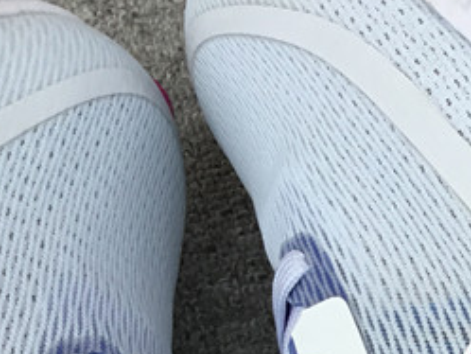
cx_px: 656
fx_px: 1525
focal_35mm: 112
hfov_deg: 16.4
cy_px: 624
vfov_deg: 12.2
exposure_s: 1/120
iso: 25
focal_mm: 3.3
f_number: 2.4
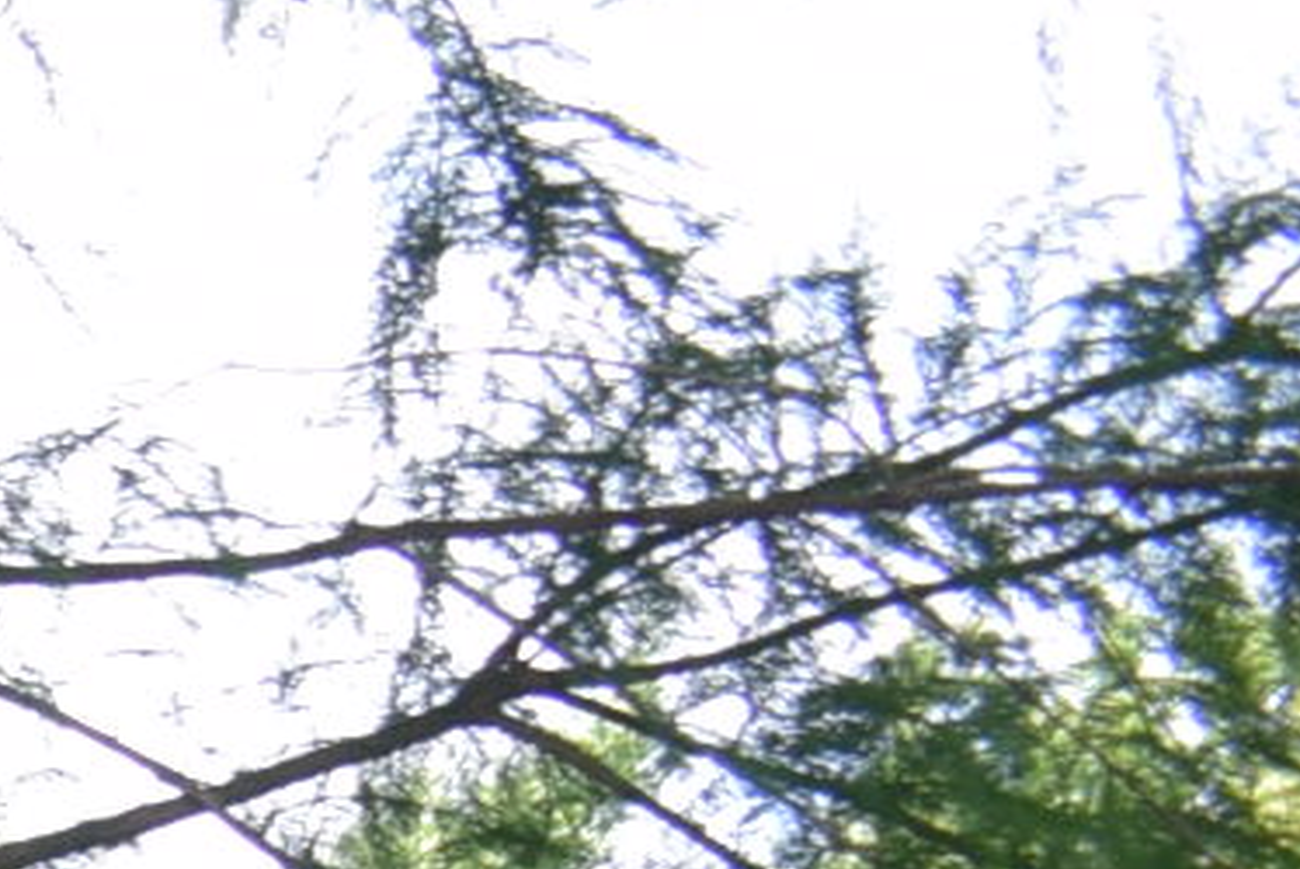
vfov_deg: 5.8
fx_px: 7806
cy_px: 2937
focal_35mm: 216
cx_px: -3163
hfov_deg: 7.7
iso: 140
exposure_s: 1/125
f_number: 5.6
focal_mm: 18
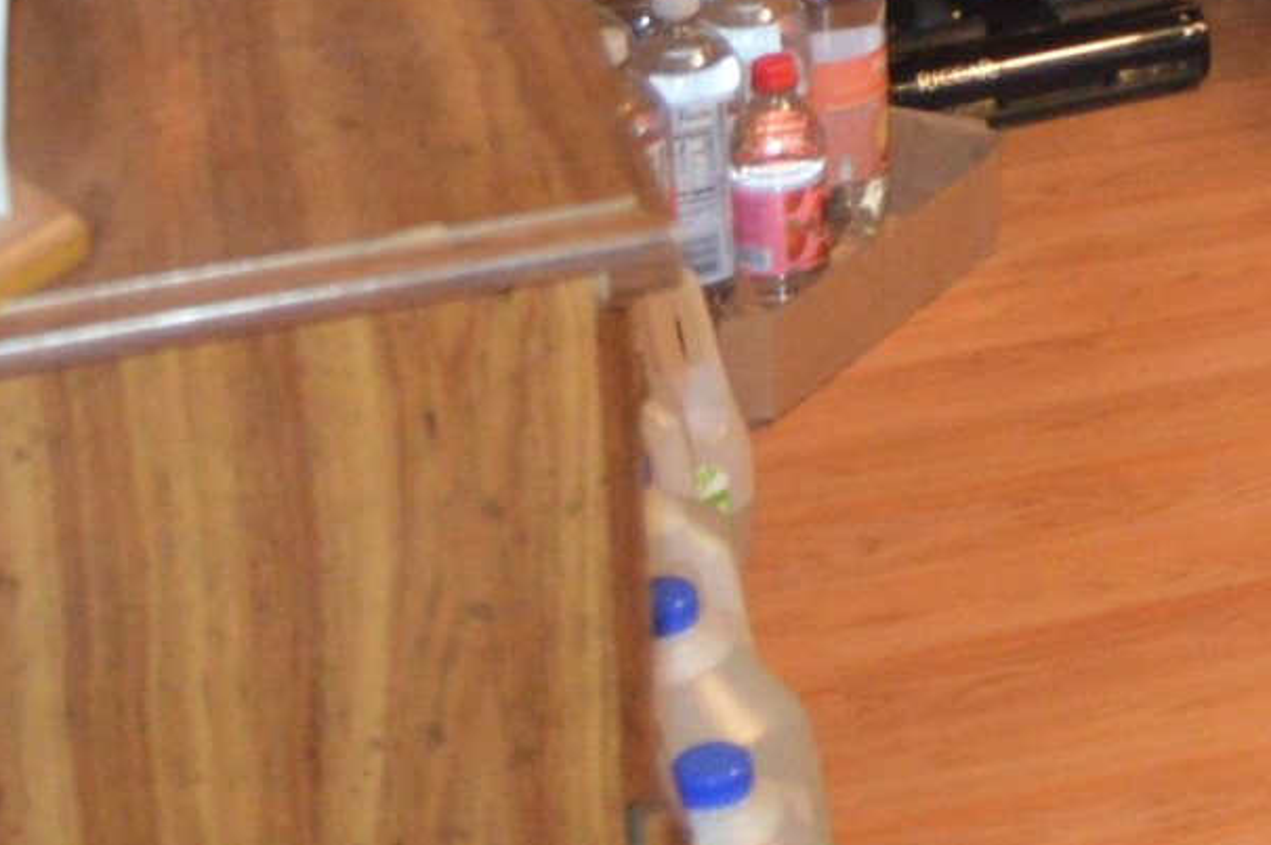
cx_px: 2010
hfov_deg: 13.9
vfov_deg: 9.0
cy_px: -1232
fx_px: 4832
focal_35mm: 137
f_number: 3.5
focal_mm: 18
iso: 1600
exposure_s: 1/60
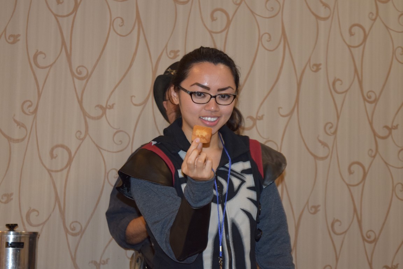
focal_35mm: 82
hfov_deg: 24.6
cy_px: 134
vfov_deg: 16.6
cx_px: 202
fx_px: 923
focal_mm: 55
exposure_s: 1/60
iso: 2000
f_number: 5.6
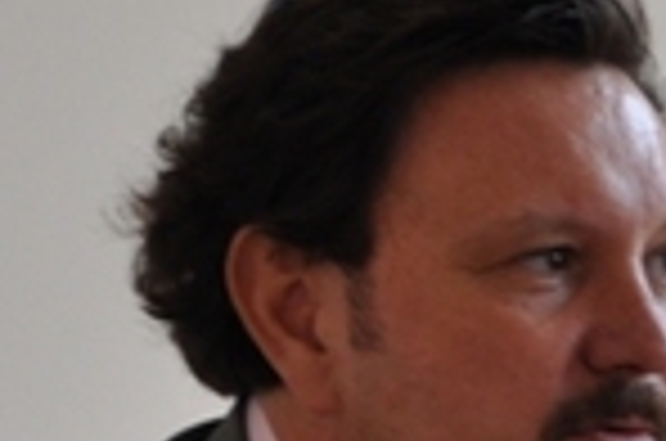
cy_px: 722
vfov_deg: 2.0
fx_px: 12593
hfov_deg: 3.0
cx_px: 824
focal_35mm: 682
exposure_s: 1/60
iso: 450
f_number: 5.6
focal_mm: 105
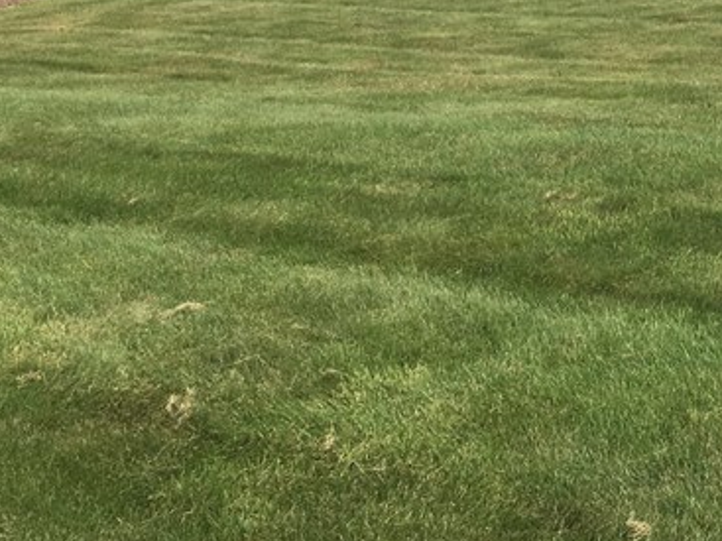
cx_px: 618
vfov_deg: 17.2
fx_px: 1689
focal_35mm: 81
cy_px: -146
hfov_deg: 23.6
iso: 25
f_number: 2.2
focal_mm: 4.15
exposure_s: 1/1923
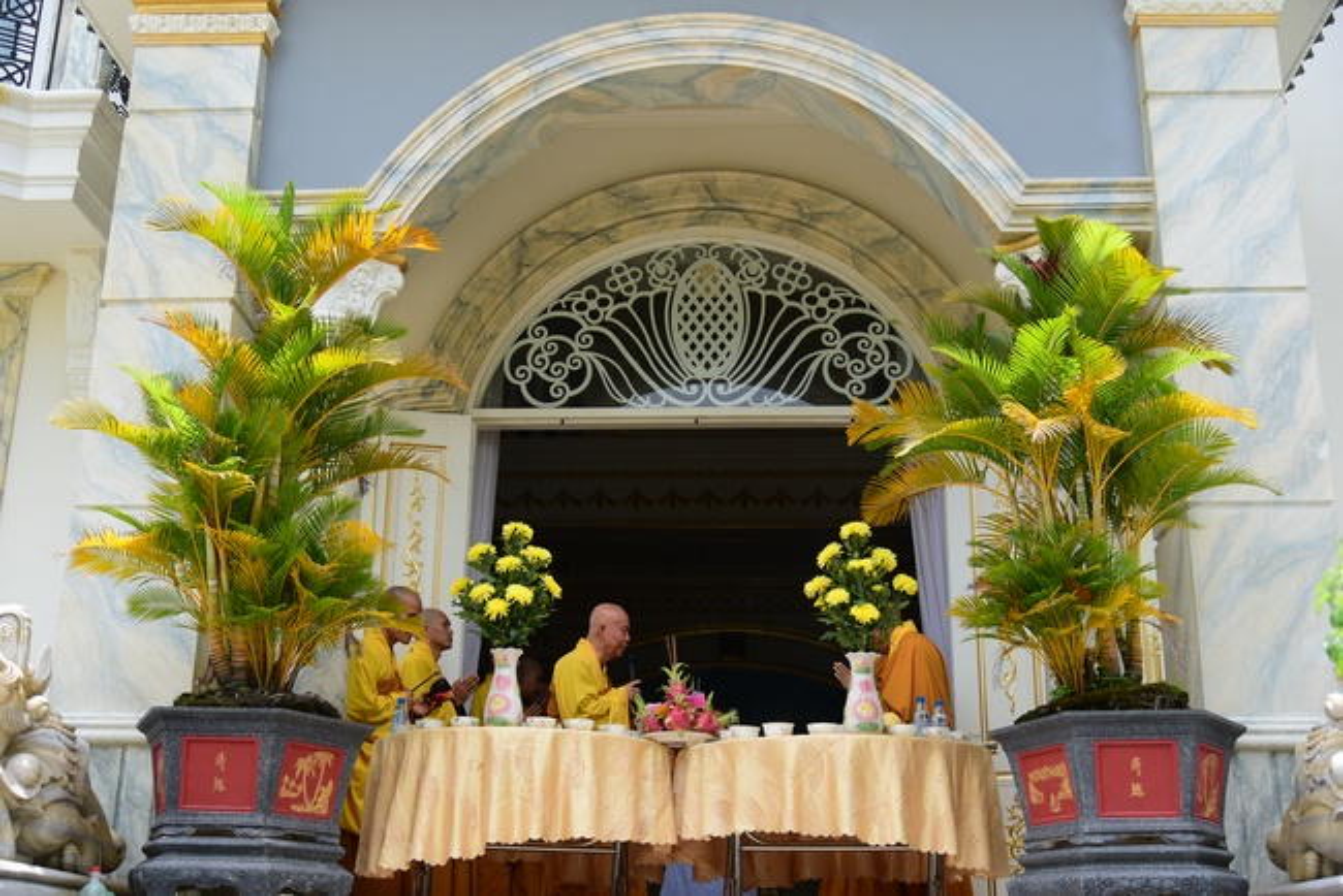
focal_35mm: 40
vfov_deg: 33.4
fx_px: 1493
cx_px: 672
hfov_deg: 48.4
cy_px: 448
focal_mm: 40
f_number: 4
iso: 320
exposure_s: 1/1250
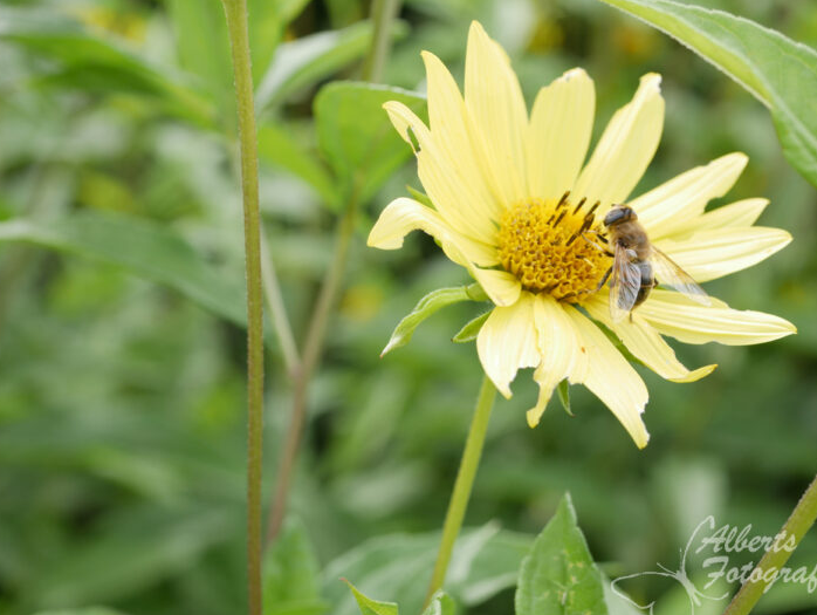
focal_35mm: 66
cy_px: 309
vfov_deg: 22.3
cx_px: 413
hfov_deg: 29.4
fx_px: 1559
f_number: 4.5
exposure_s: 1/200
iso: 200
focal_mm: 30
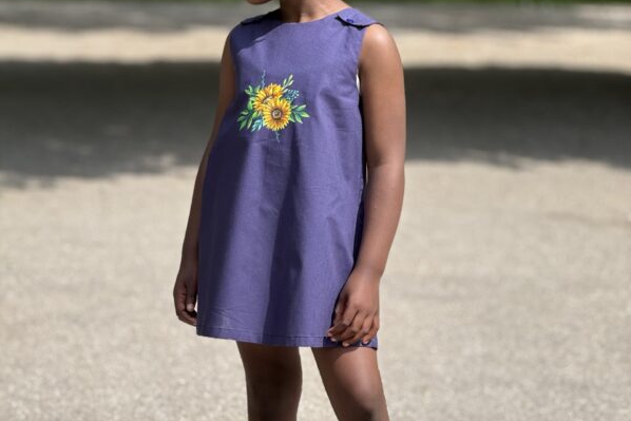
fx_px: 2928
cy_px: 174
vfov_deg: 8.2
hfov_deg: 12.3
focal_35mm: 167
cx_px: 316
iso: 64
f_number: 2.8
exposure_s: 1/759
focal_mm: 15.66
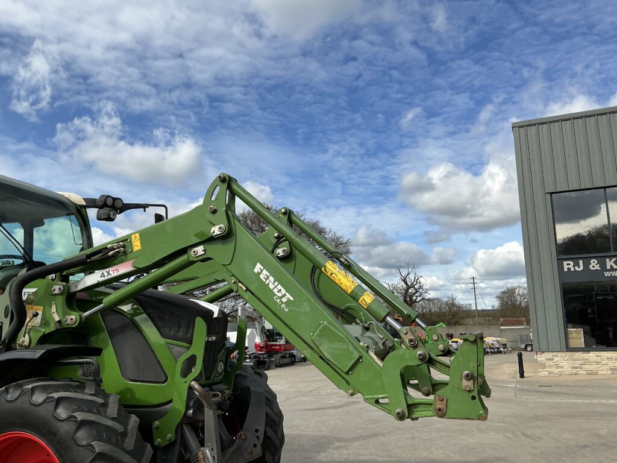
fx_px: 499
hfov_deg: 63.4
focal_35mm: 28
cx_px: 308
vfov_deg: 49.7
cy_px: 232
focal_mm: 3
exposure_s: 1/2320
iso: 25
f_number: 1.8
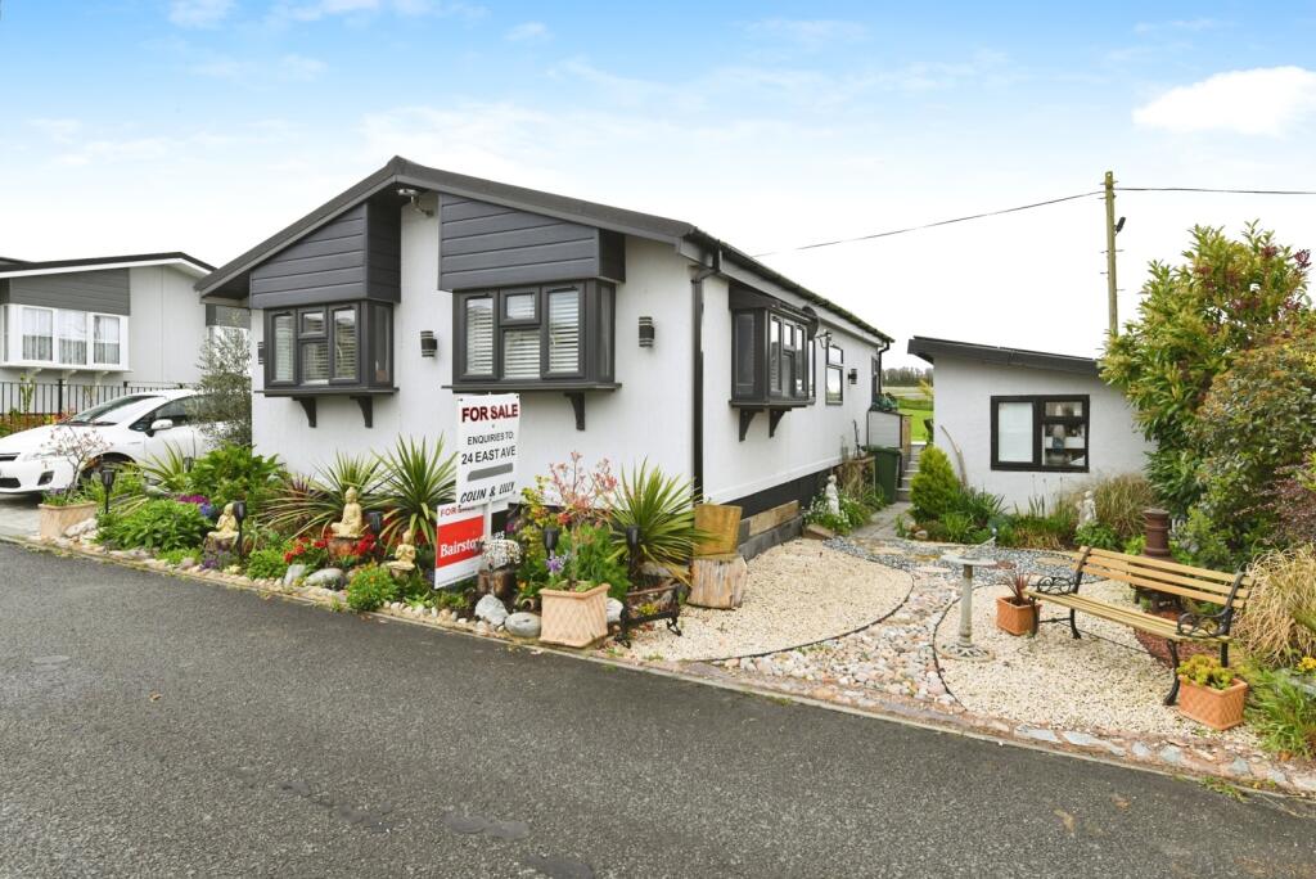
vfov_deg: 62.0
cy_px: 440
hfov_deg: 83.9
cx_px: 658
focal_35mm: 20
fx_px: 731
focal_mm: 20
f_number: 8
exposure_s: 1/1000
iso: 1000
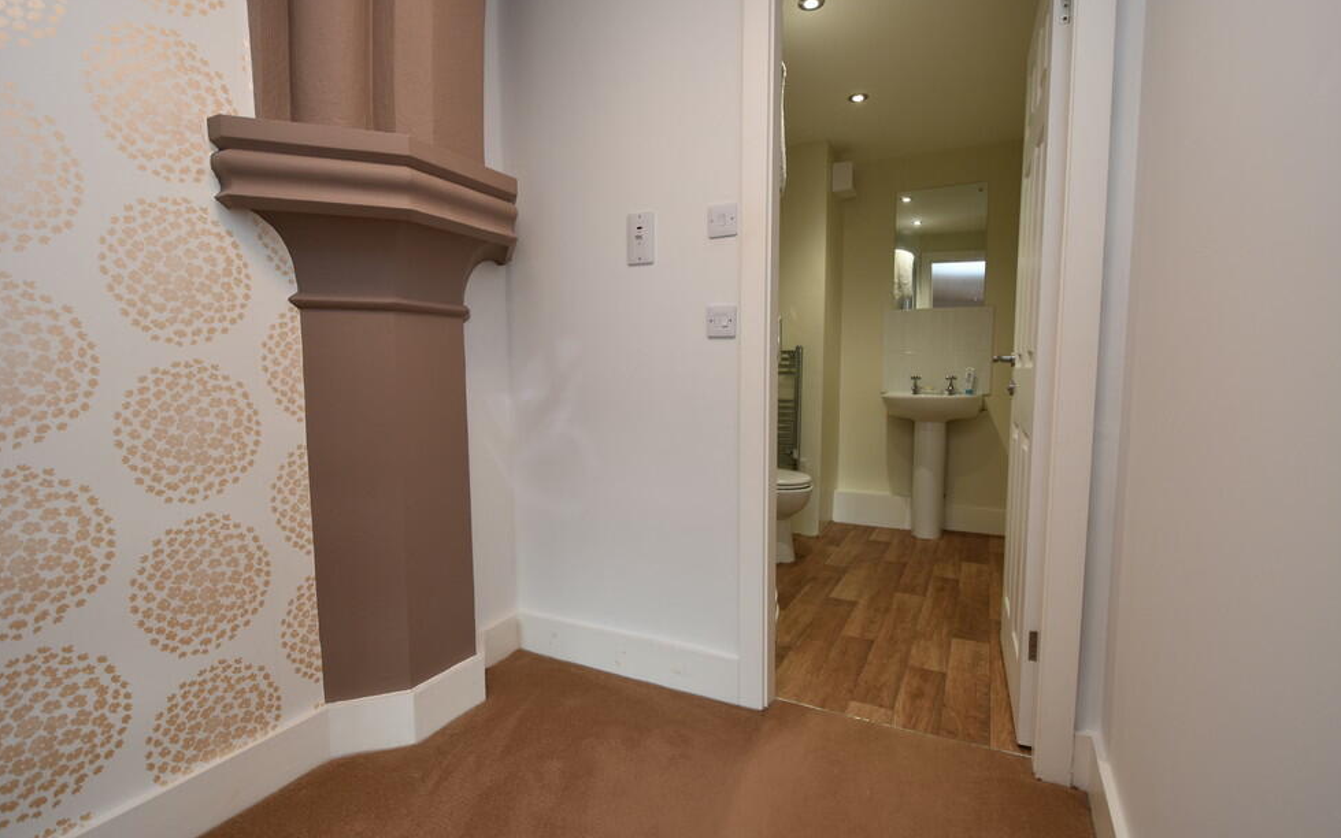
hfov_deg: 97.8
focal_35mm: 16
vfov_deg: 71.2
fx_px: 585
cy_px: 440
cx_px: 692
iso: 280
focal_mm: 10
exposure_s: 1/60
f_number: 4
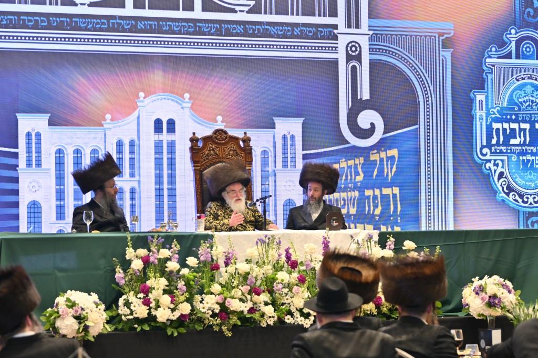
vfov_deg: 13.0
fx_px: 1569
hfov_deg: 19.5
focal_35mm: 105
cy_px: 179
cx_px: 269
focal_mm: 70
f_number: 2.8
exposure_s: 1/100
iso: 500
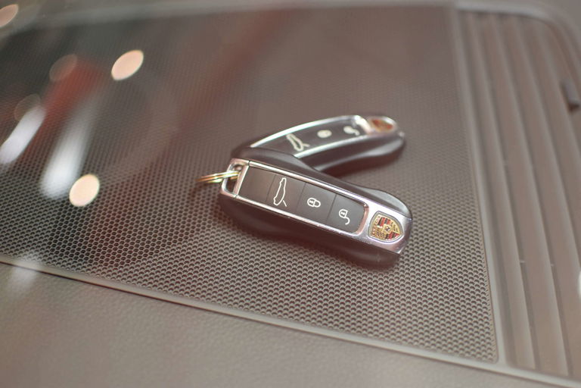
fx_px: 847
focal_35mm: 52
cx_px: 290
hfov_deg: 37.9
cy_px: 194
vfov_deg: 25.8
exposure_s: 1/60
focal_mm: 35
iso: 800
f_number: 2
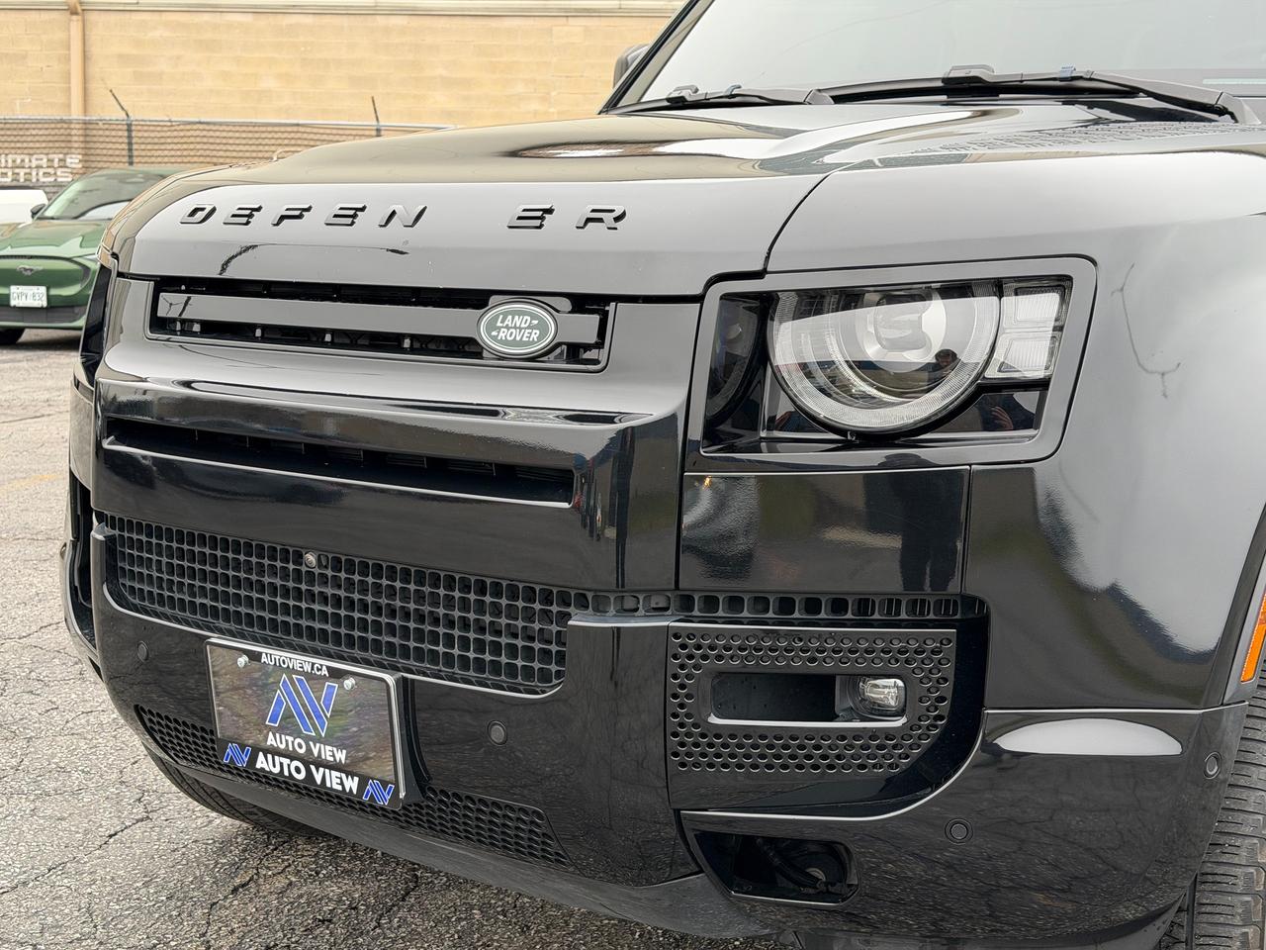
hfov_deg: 39.7
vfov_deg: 30.3
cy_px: 475
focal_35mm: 48
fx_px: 1755
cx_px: 633
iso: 80
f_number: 1.78
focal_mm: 6.76
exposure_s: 1/316
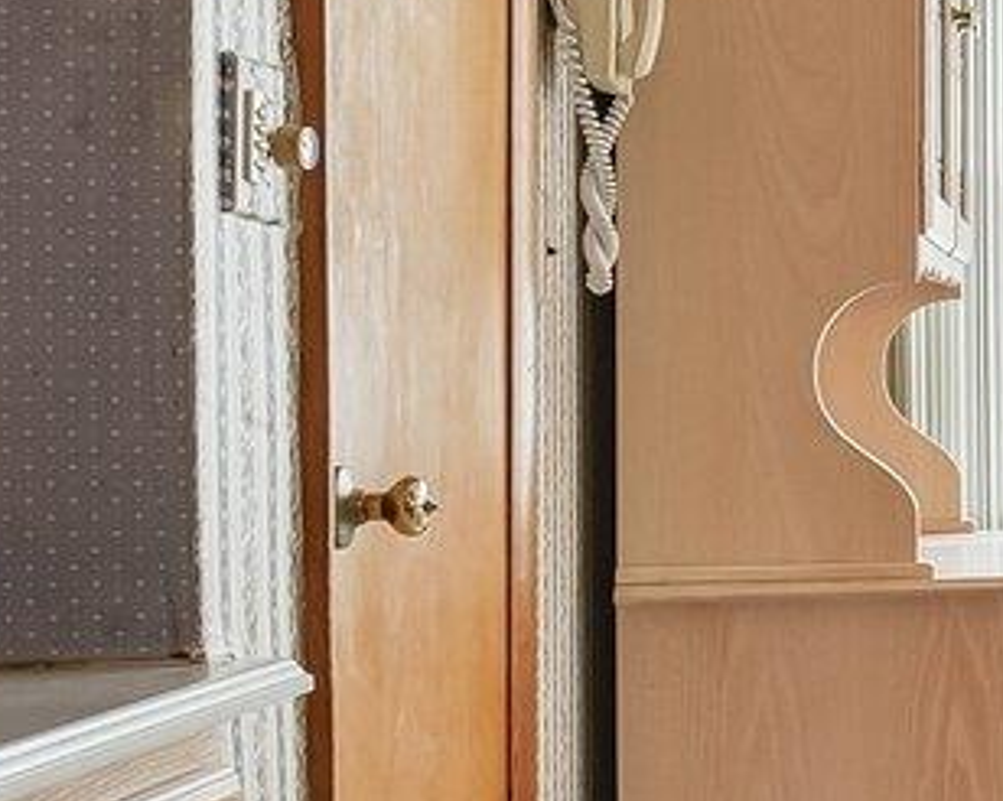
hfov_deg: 10.3
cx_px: 2765
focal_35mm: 150
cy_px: 402
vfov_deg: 10.3
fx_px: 4450
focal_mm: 24
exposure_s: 1/60
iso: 2500
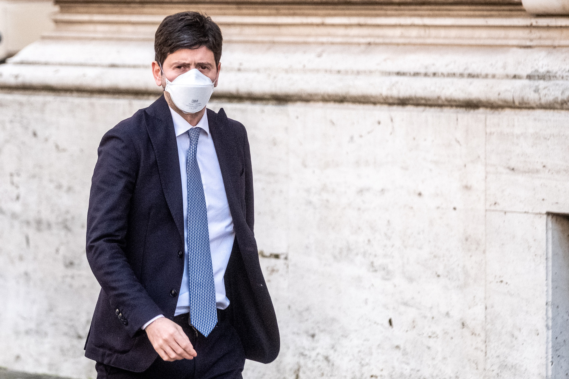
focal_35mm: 194
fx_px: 3066
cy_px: 190
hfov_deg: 10.6
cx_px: 284
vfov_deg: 7.1
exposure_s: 1/2200
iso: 3200
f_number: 4
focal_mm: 129.2
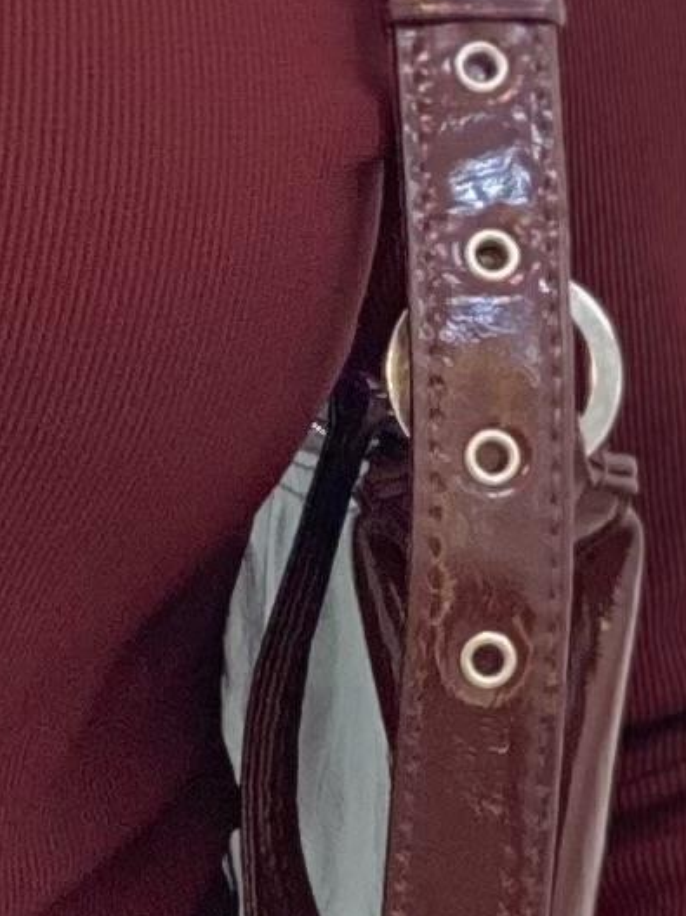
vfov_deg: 5.0
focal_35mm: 398
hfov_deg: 3.7
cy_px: -9
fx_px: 10521
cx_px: -420
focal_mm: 6
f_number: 2
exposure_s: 1/100
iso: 100
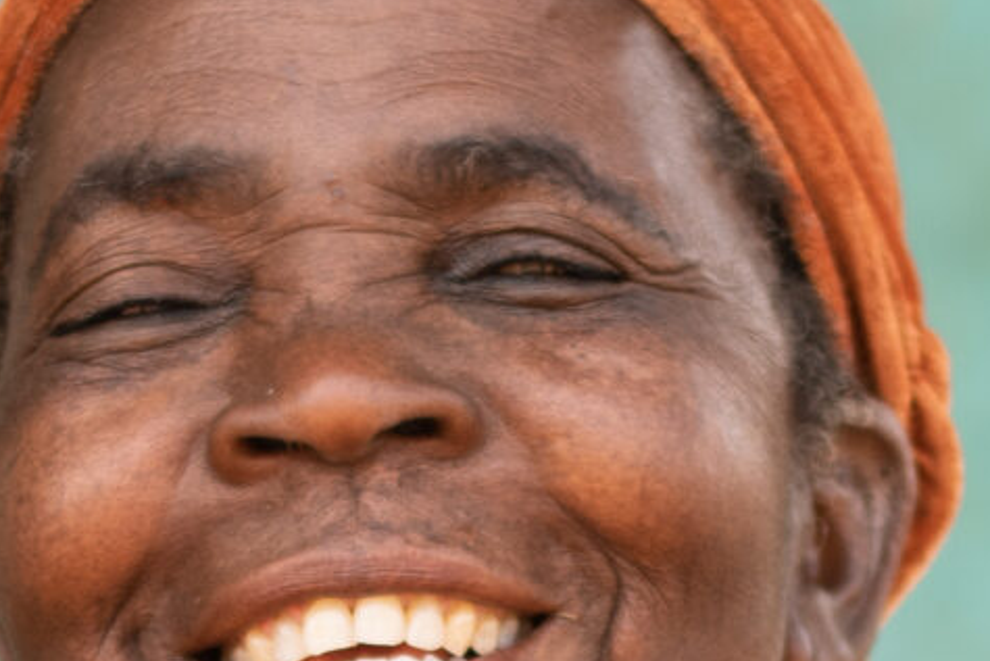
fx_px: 11113
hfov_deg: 5.1
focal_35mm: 404
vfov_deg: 3.4
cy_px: 1379
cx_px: 300
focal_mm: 50
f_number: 2.8
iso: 100
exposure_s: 1/500
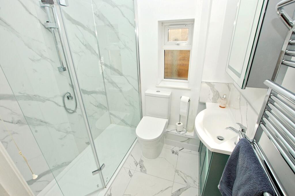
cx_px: 148
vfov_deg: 77.2
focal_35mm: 15
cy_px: 98
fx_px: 123
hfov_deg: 100.4
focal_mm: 10
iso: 800
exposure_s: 1/320
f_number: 9
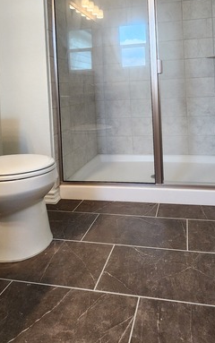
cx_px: 140
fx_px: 215
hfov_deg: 52.3
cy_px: 90
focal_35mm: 23
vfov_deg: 72.4
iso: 160
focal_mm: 2.2
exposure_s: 1/60
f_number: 2.2
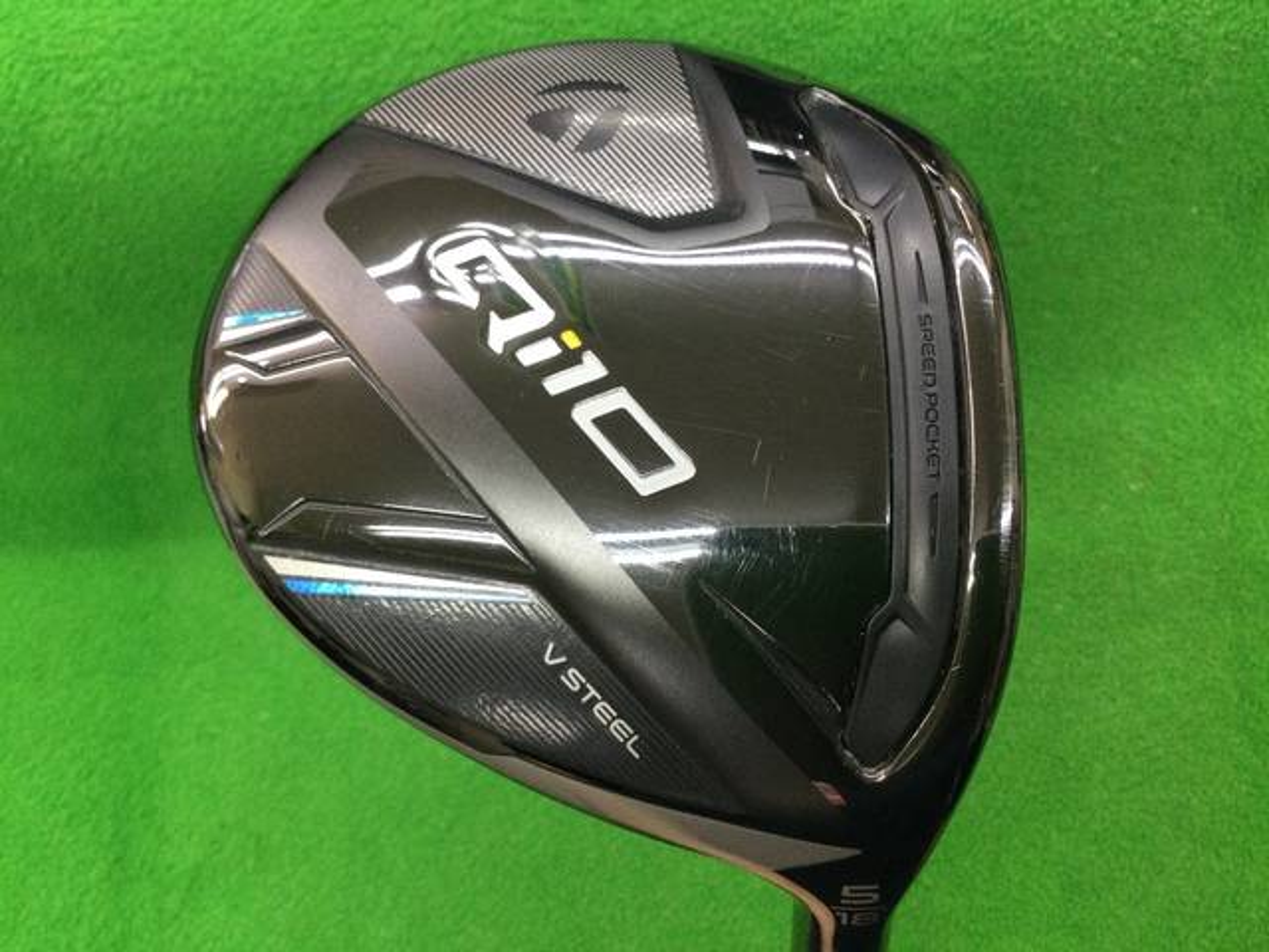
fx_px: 1136
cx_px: 634
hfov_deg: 58.4
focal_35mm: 31
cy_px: 476
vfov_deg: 45.4
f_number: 2.4
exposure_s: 1/30
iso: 100
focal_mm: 3.3
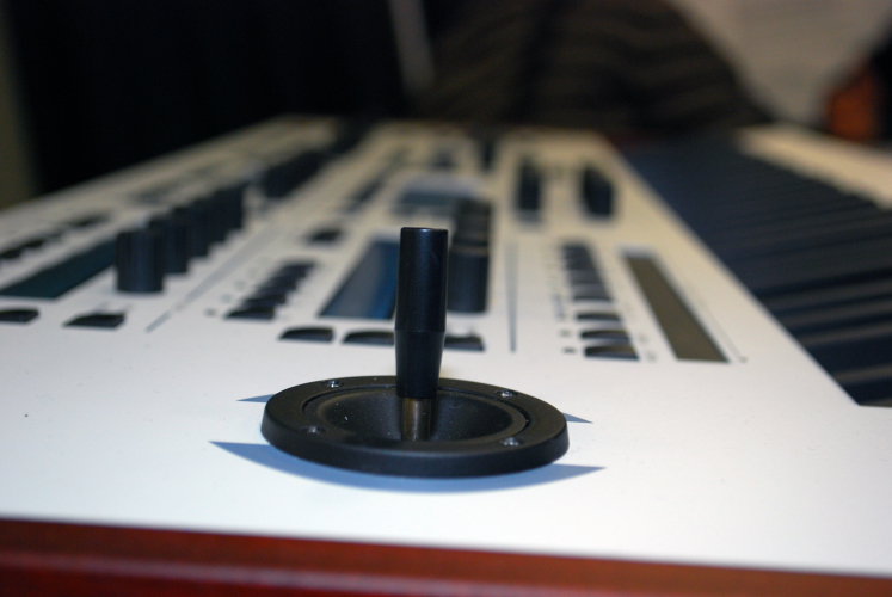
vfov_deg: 23.8
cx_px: 446
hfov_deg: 35.0
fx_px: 1414
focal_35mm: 57
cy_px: 298
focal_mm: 38
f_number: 5.3
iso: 320
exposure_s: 1/60
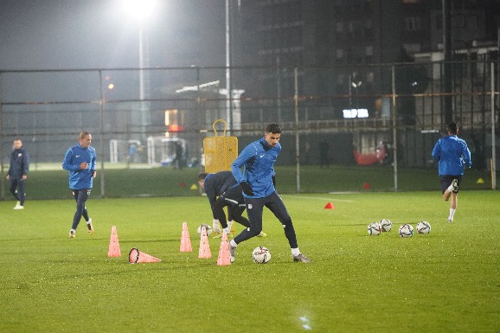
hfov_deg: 8.9
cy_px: 146
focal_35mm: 232
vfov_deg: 5.9
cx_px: 212
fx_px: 3221
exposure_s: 1/320
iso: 6400
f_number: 4
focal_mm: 200
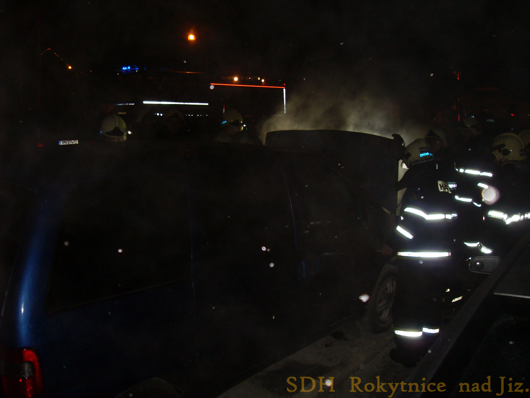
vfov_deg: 38.7
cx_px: 265
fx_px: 567
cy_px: 199
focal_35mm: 37
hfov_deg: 50.1
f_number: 2.8
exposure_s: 1/45
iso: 100
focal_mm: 6.3
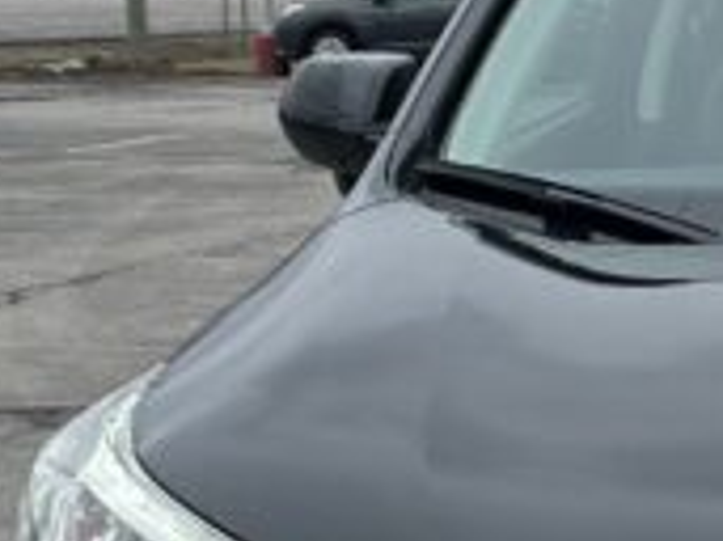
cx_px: 981
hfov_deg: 12.2
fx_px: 3256
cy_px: 575
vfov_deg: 9.4
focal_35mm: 156
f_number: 1.5
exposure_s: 1/1468
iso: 50
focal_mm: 5.7
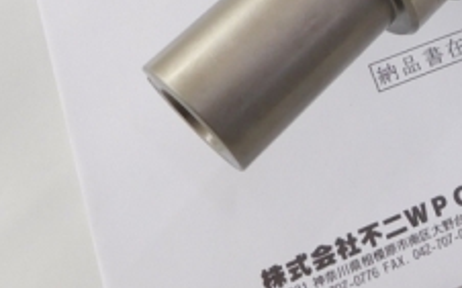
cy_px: -151
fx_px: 931
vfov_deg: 16.0
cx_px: 534
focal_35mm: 74
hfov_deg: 25.4
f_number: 3.4
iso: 125
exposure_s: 1/40
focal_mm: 4.5
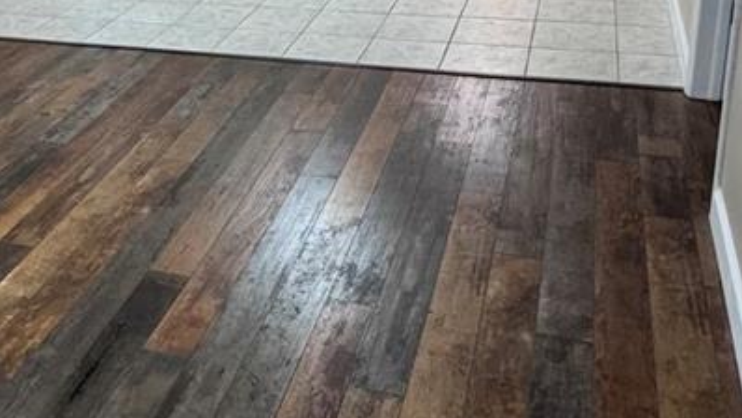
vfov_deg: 25.1
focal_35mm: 46
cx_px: 211
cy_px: 30
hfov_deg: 43.5
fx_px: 905
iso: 250
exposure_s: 1/60
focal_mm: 2.22
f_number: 2.2
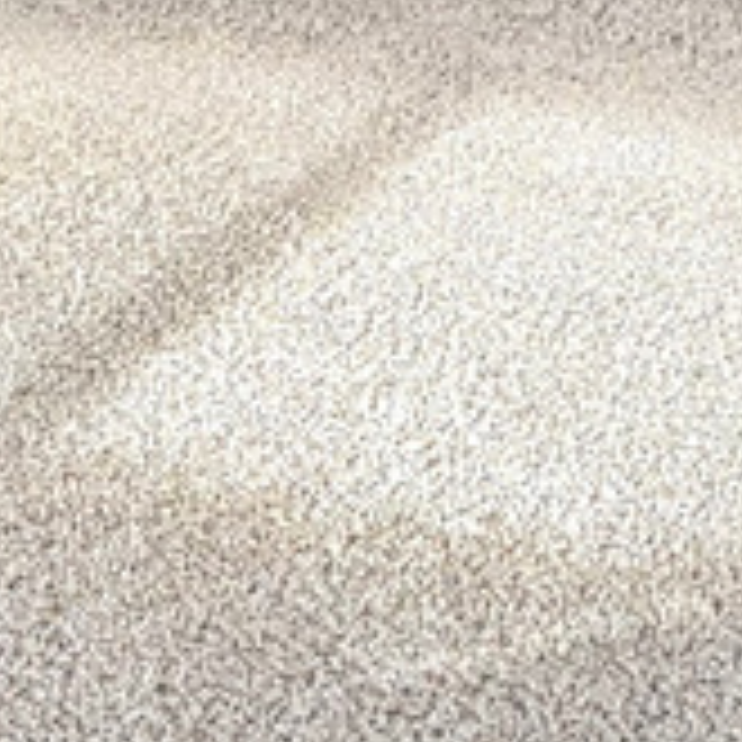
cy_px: -958
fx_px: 3201
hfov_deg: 13.2
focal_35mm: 132
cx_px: 405
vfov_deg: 11.3
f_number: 1.78
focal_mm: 6.76
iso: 200
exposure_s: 1/98
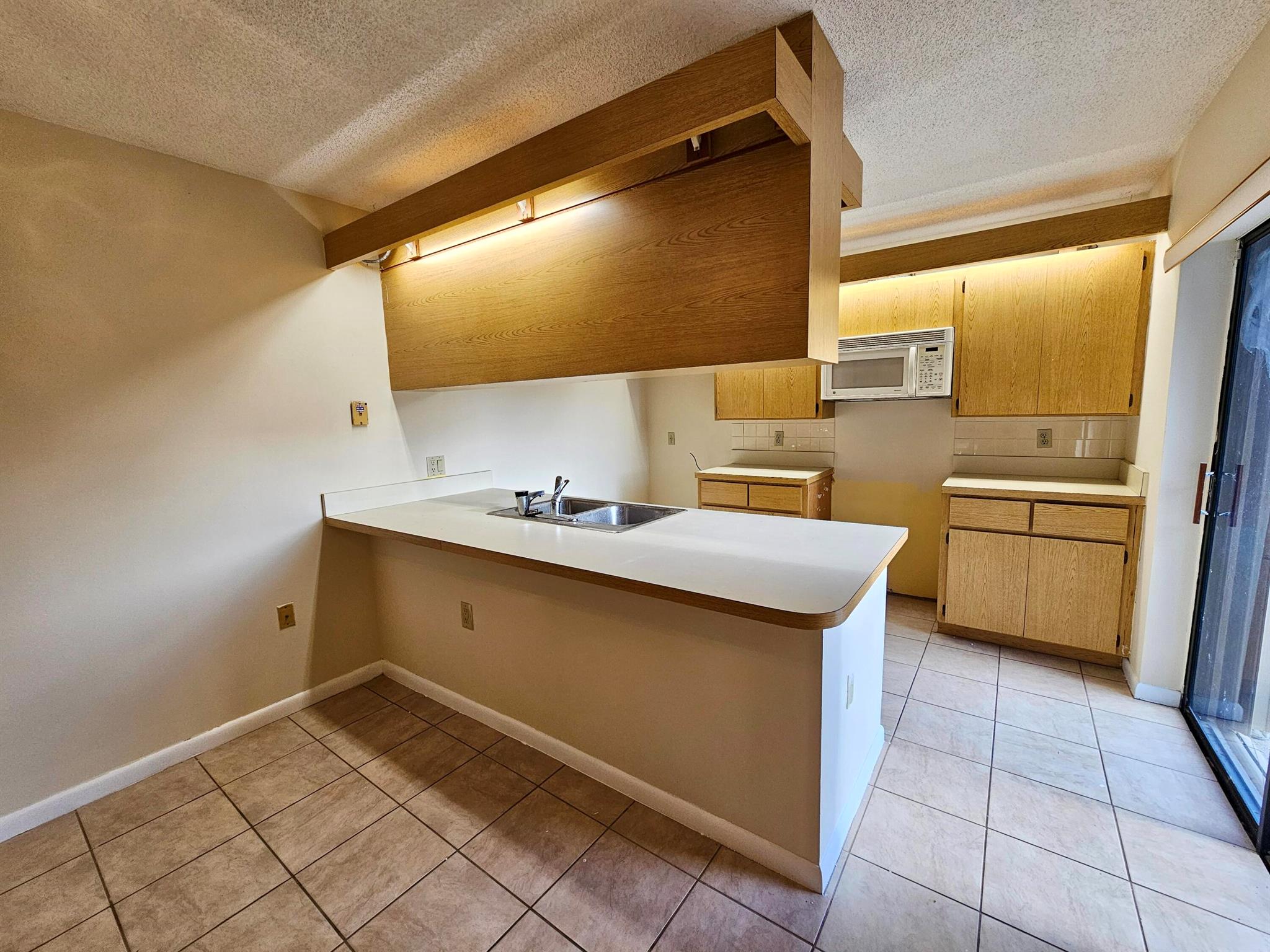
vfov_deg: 89.9
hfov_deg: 106.2
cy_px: 476
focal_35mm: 13
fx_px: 477
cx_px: 635
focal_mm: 2.2
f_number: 2.2
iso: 64
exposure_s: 1/120
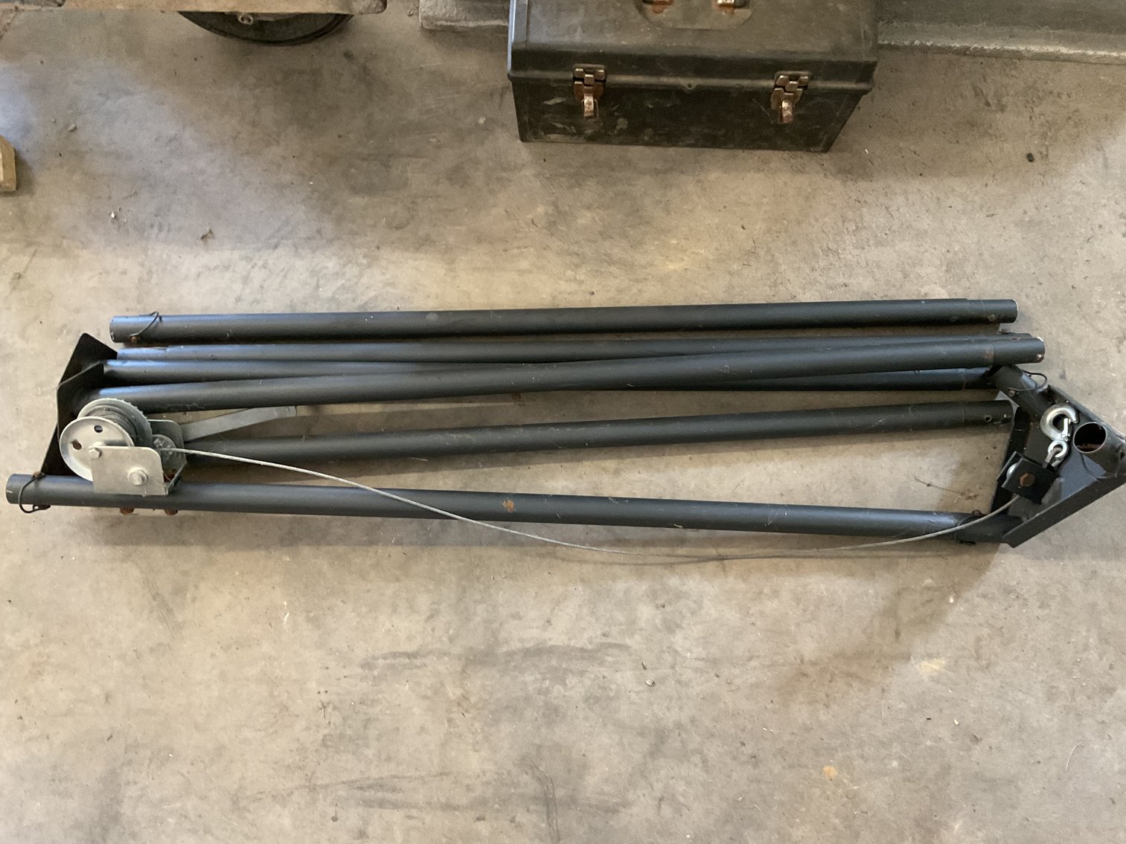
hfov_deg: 61.7
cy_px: 422
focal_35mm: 29
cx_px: 563
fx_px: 943
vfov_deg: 48.2
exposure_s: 1/30
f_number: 1.8
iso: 400
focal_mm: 3
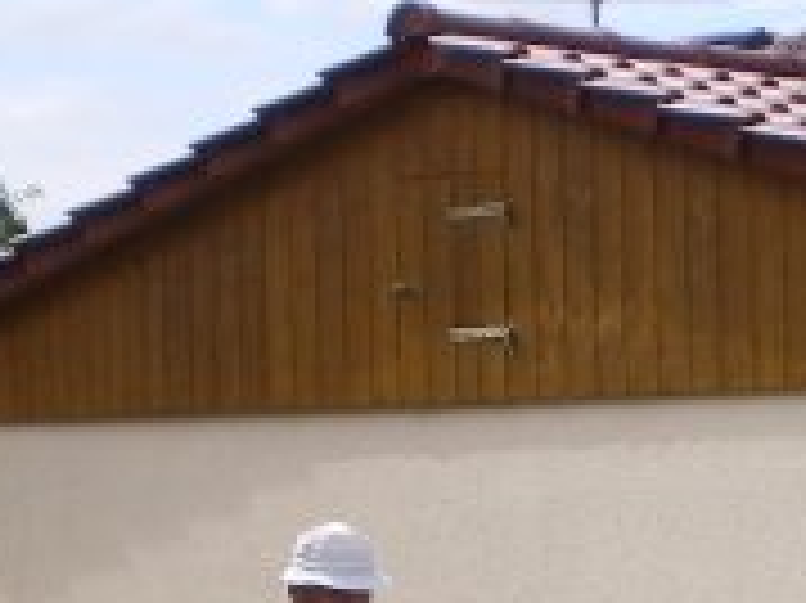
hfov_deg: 11.5
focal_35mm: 168
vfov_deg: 8.6
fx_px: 3909
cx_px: 964
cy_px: 868
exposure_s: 1/250
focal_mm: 8.4
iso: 64
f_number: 5.2
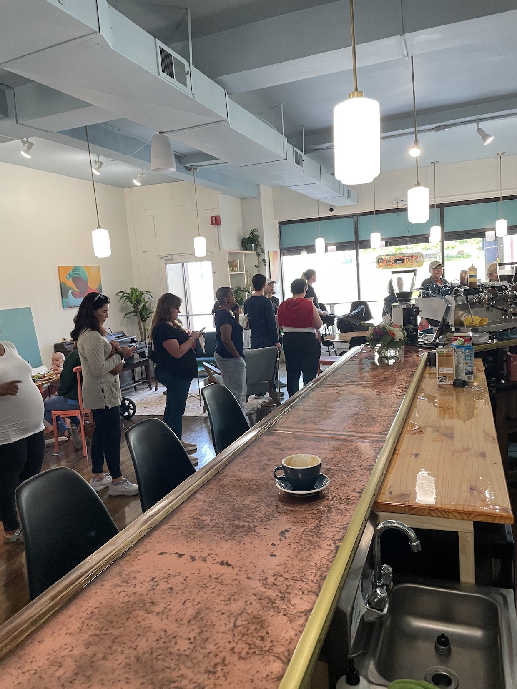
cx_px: 258
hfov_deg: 53.1
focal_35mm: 26
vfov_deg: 67.3
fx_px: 518
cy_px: 344
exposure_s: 1/77
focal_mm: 4.2
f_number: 1.6
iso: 125
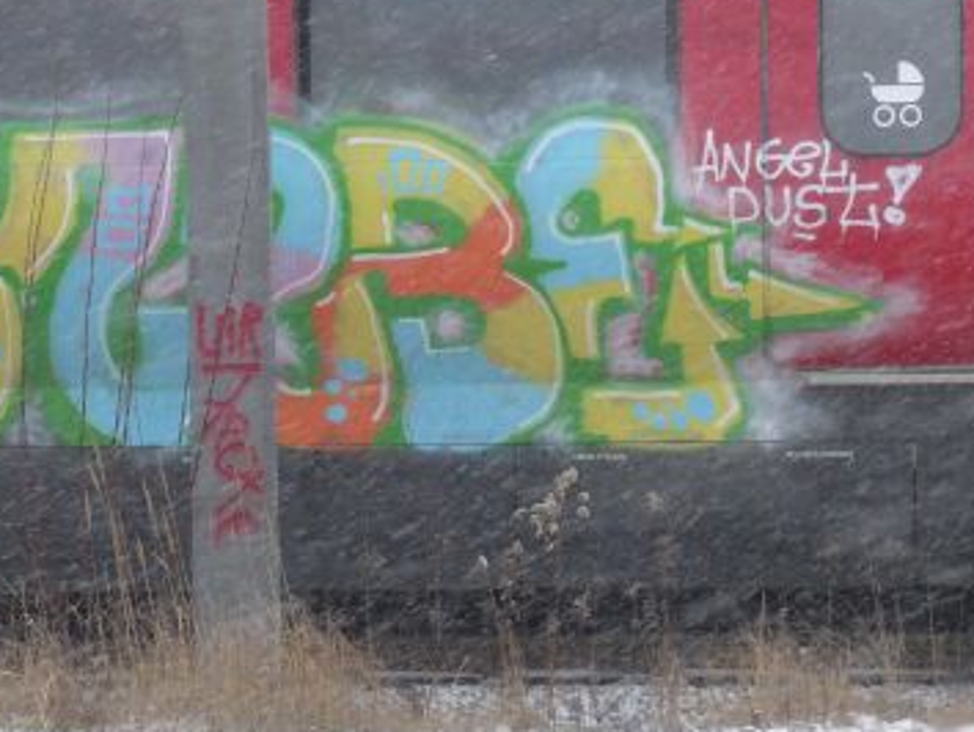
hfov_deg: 6.9
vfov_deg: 5.2
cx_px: 382
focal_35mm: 288
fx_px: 8109
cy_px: 389
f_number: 5.8
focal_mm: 39.6
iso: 800
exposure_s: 1/200
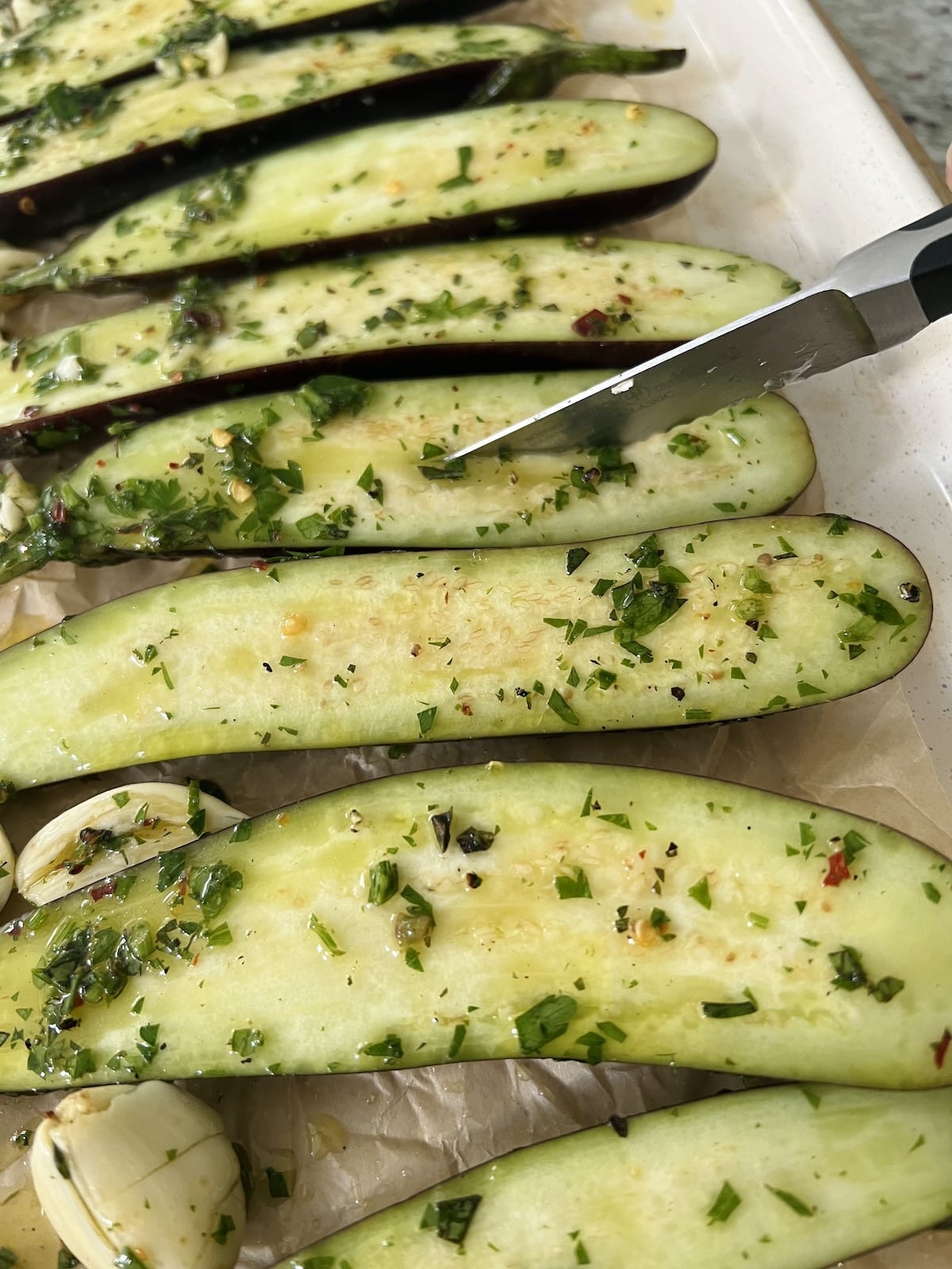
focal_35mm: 26
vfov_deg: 67.3
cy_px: 634
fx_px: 953
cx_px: 476
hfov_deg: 53.1
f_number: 1.5
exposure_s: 1/69
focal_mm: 5.7
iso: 125
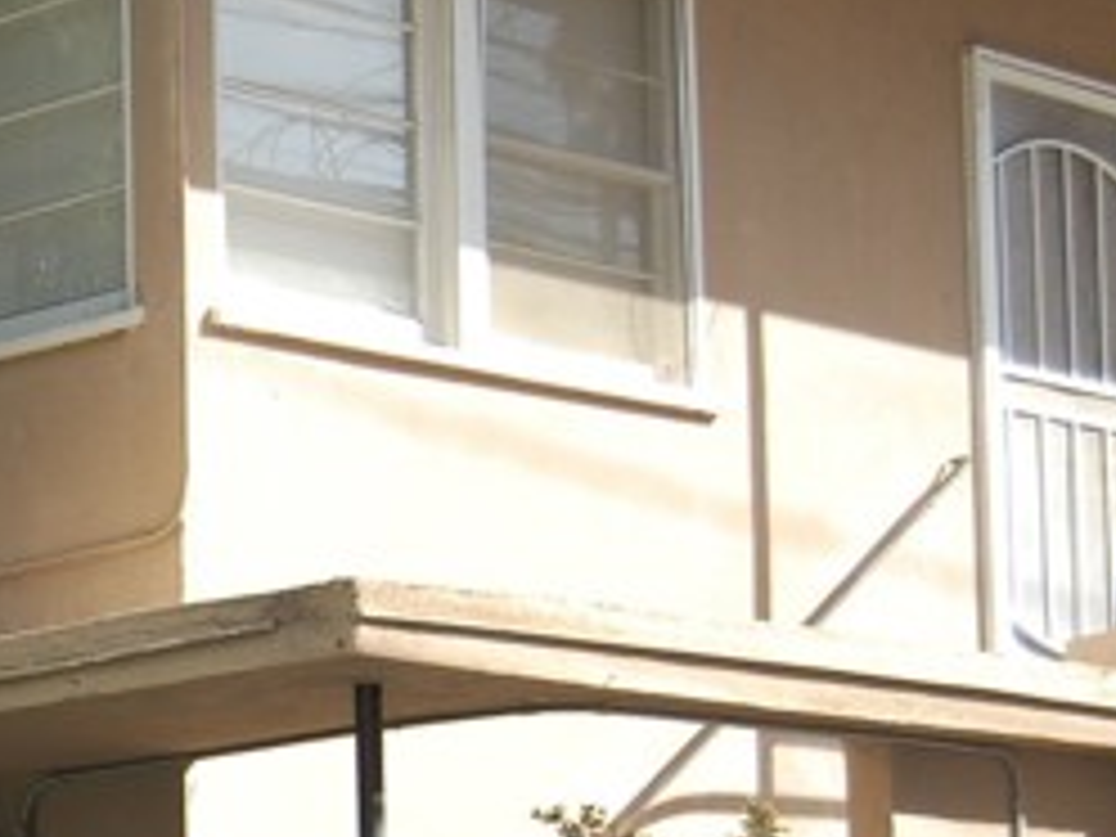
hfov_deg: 13.7
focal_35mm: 141
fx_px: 4546
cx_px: -117
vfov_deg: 10.4
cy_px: 850
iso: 280
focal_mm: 38
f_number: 5.6
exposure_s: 1/500
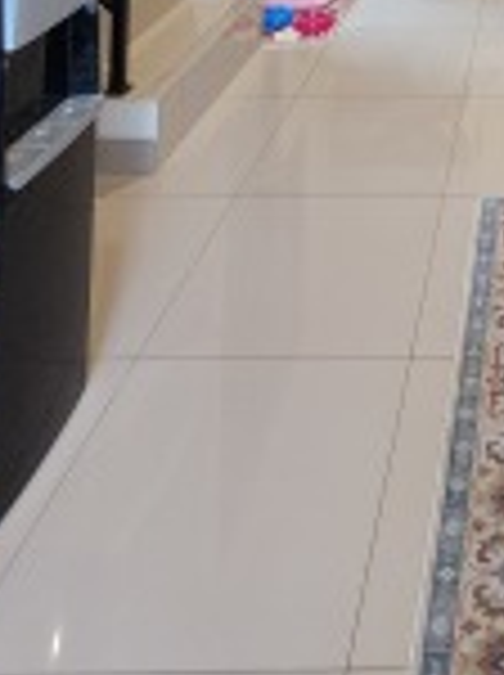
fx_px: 779
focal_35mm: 40
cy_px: -356
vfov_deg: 28.4
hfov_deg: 31.5
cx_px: 565
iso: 640
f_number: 2.2
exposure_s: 1/33.3
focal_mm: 2.2
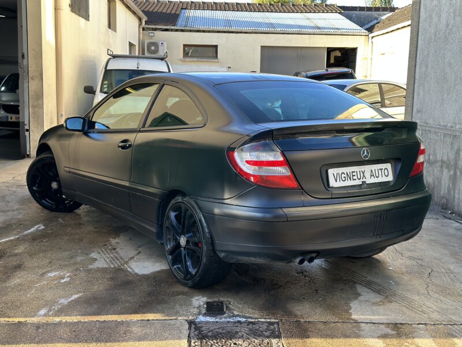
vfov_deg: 30.3
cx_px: 231
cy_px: 174
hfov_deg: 39.7
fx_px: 641
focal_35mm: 48
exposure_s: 1/243
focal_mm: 6.86
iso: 50
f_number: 1.78
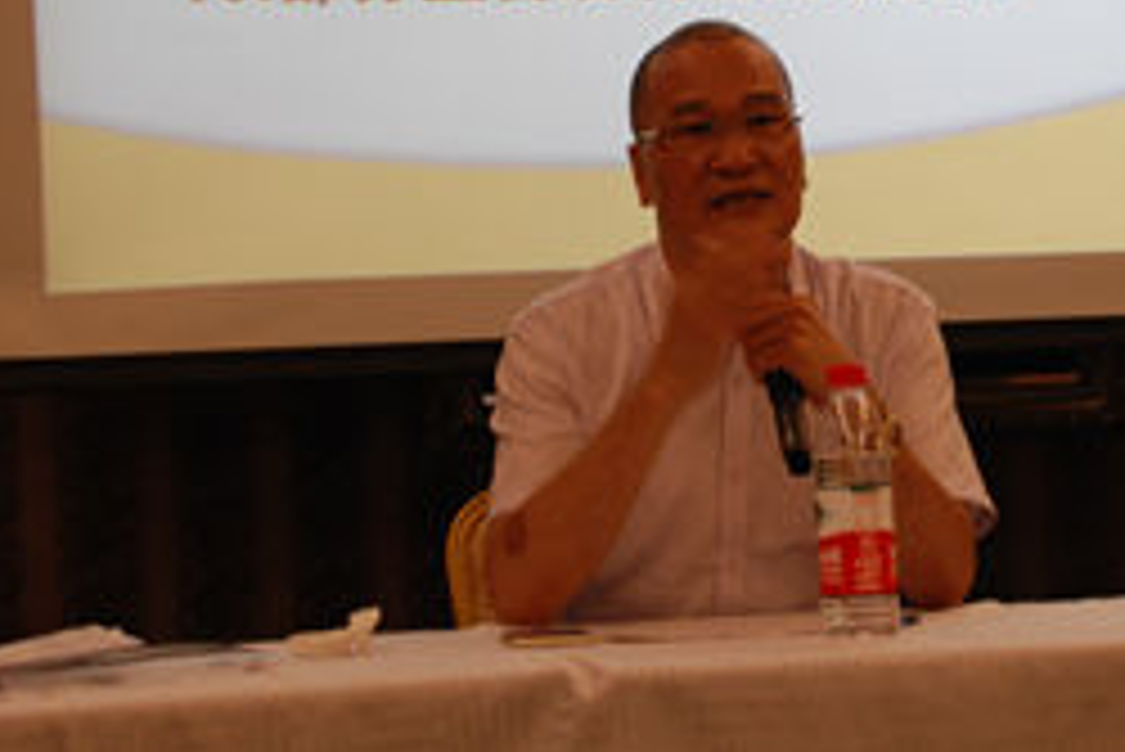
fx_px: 3002
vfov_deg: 14.2
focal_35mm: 96
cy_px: 194
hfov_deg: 21.2
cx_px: 720
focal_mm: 32
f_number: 4.2
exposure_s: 1/20
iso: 320
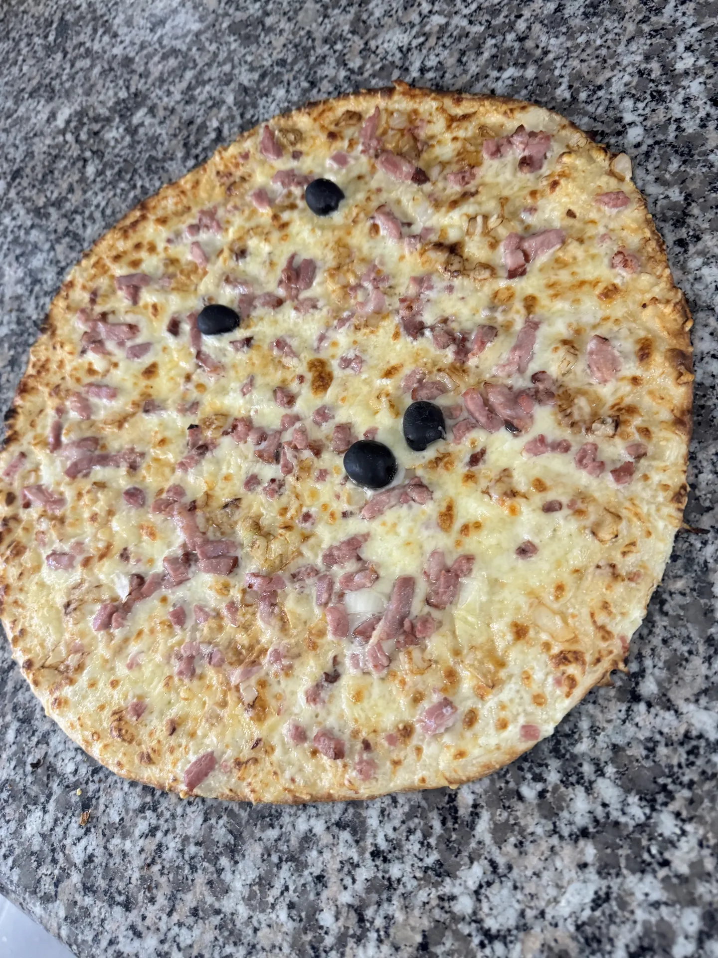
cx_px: 359
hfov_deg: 56.8
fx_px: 664
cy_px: 479
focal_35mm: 24
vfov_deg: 71.6
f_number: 1.78
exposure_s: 1/50
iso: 320
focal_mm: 6.76
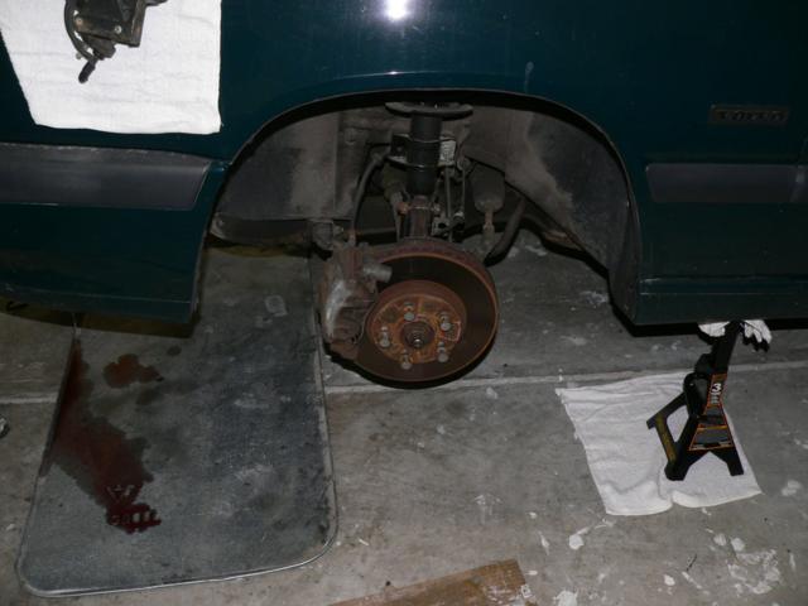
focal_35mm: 36
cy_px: 303
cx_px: 404
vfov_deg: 39.7
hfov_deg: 51.4
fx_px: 840
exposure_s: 1/60
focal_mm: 6
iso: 100
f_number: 2.8
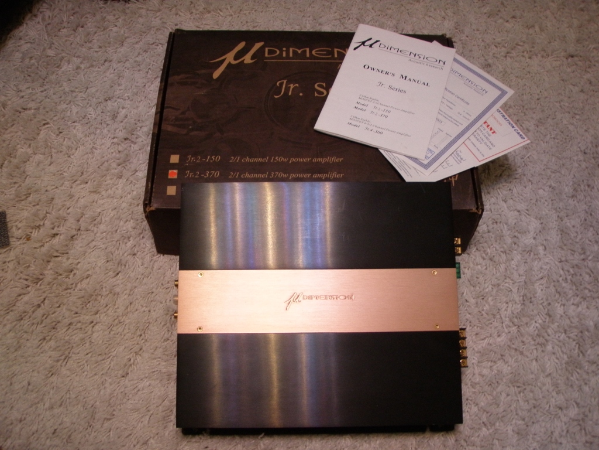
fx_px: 658
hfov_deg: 49.0
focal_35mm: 38
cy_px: 225
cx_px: 300
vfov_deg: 37.7
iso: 250
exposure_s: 1/10
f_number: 3.5
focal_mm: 6.7
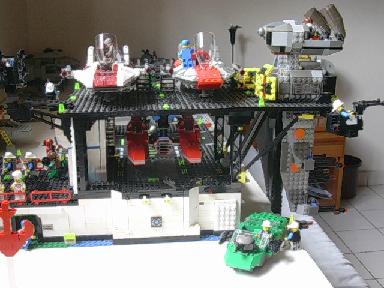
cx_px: 192
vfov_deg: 32.2
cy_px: 144
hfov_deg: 42.1
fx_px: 499
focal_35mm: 45
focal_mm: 6.7
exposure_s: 1/29.3
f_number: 2.9
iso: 70
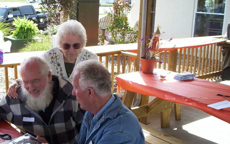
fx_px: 313
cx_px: 88
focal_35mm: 50
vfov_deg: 25.8
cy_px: 91
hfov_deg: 40.1
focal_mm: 4.99
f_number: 4.5
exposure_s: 1/153
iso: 100
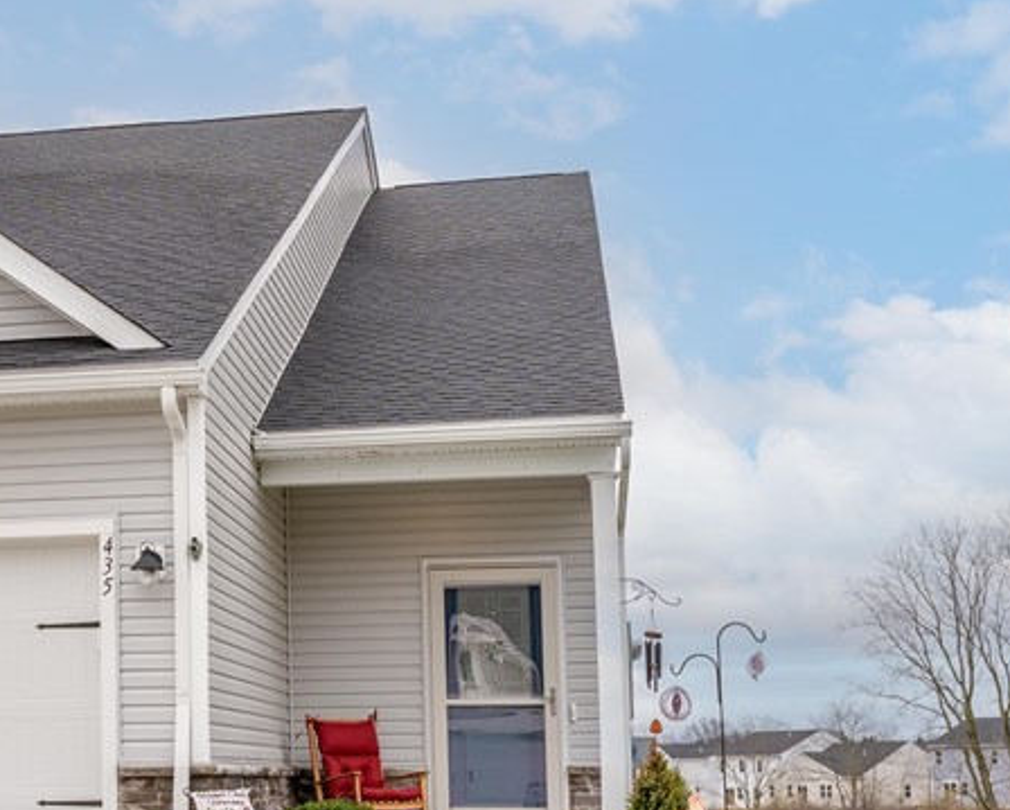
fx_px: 2243
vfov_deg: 20.4
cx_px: -5
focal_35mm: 75
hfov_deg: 24.2
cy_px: 523
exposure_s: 1/320
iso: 400
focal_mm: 33
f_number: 8
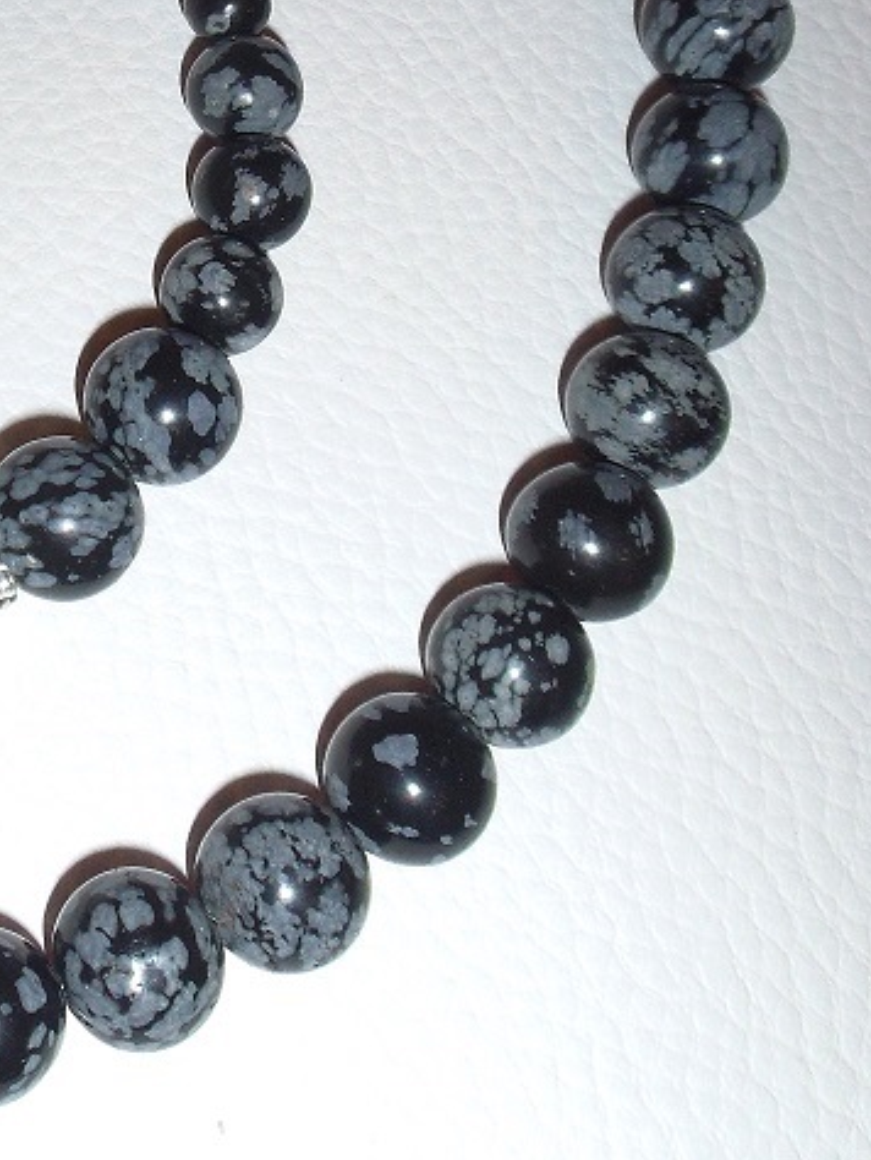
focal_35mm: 68
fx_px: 2279
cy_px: 69
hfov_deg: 20.3
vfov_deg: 27.3
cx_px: -161
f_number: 3.9
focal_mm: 5.1
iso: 64
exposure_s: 1/45
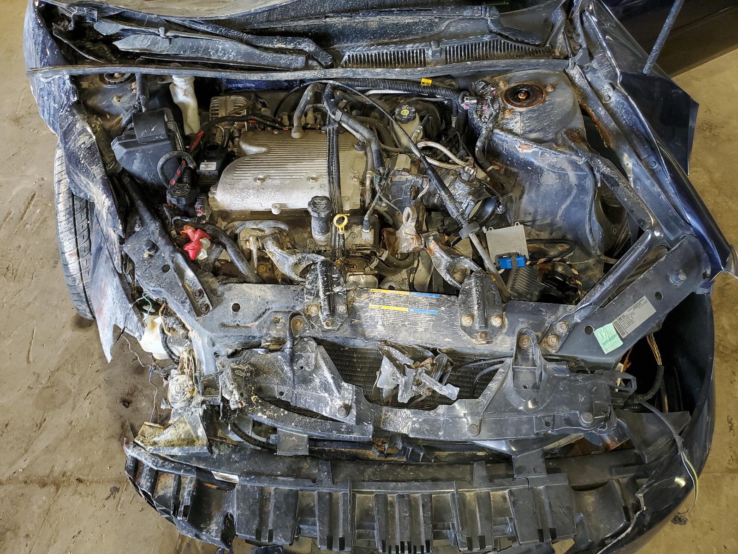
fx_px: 554
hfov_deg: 67.3
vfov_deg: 53.1
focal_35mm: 26
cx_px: 369
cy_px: 277
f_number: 1.5
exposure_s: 1/24
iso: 103
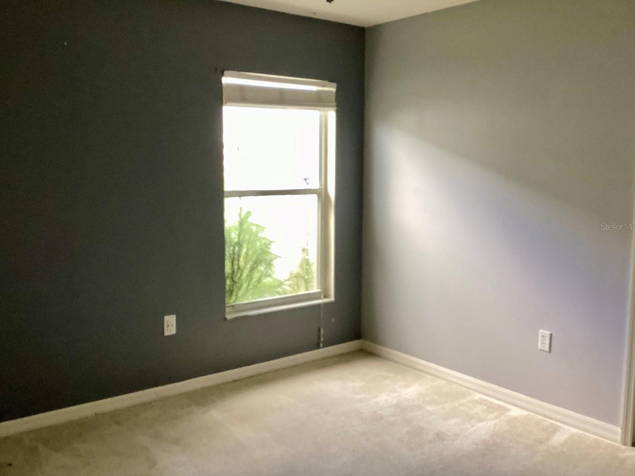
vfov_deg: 42.9
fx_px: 605
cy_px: 226
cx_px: 303
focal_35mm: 33
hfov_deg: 55.3
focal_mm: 3.3
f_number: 2.4
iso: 160
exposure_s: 1/60
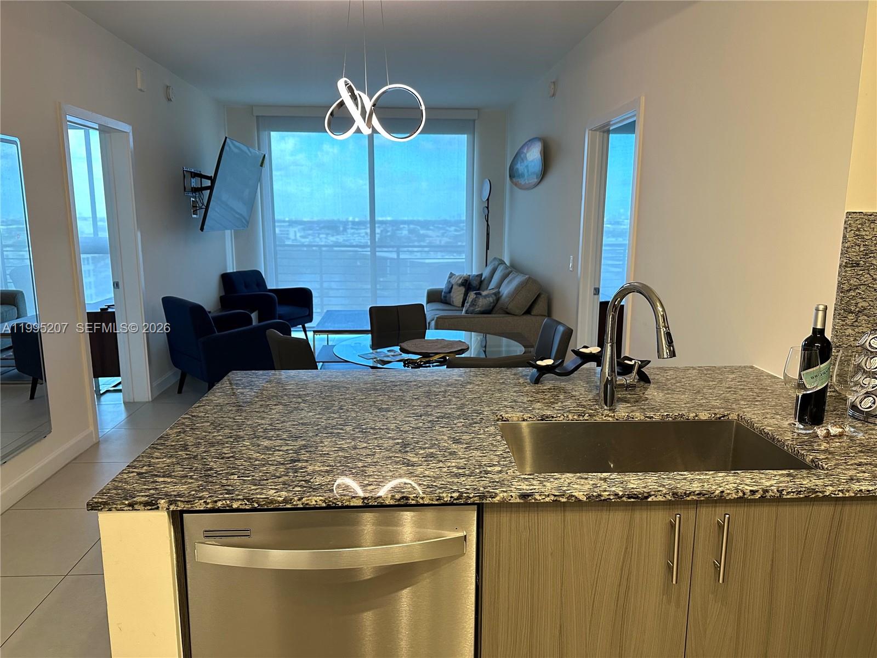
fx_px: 608
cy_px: 329
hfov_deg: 71.6
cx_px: 438
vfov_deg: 56.8
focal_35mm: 24
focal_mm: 6.86
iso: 400
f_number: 1.78
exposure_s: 1/60
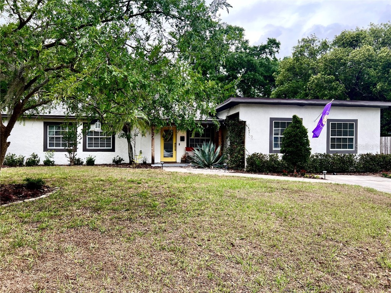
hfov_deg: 67.3
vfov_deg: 53.1
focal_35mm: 26
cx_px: 196
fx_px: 294
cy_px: 146
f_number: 1.5
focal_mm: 5.7
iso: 50
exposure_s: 1/588
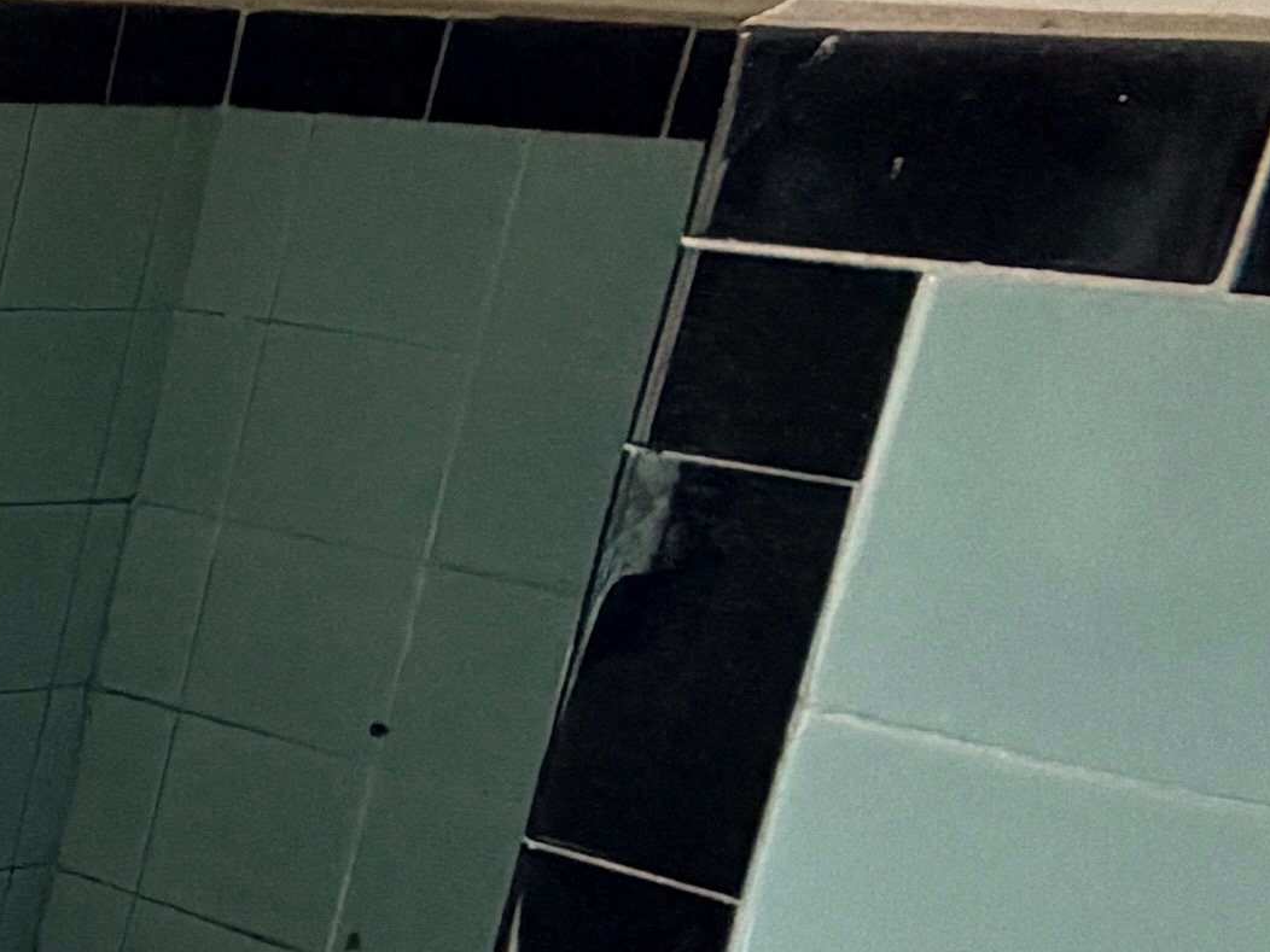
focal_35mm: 76
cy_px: 728
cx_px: -1632
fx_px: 2788
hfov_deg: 15.8
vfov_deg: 19.2
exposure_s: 1/100
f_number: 2.2
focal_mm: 2.22
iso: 320
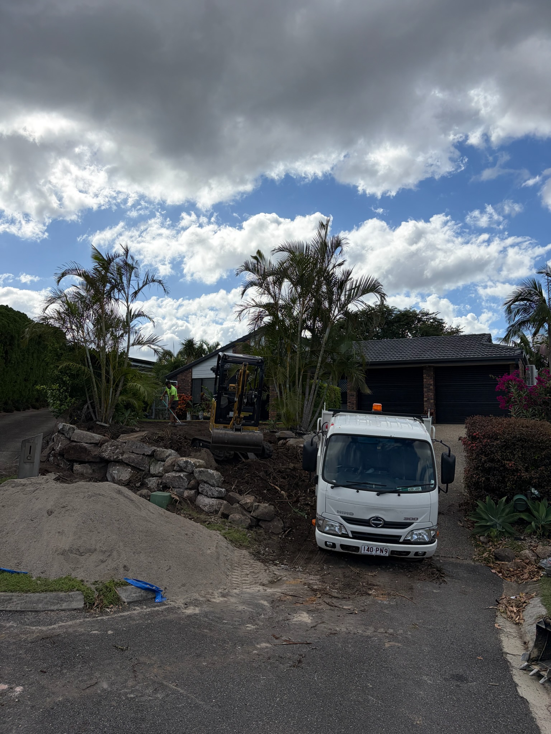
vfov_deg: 67.3
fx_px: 552
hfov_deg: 53.1
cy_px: 367
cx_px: 276
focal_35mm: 26
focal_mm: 5.96
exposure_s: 1/7813
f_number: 1.6
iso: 64
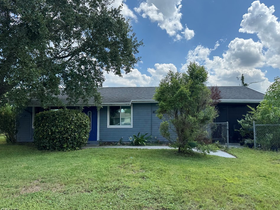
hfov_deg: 67.3
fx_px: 210
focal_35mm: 26
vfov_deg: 53.1
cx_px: 142
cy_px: 104
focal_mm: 6.76
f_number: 1.78
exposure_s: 1/3247
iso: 80
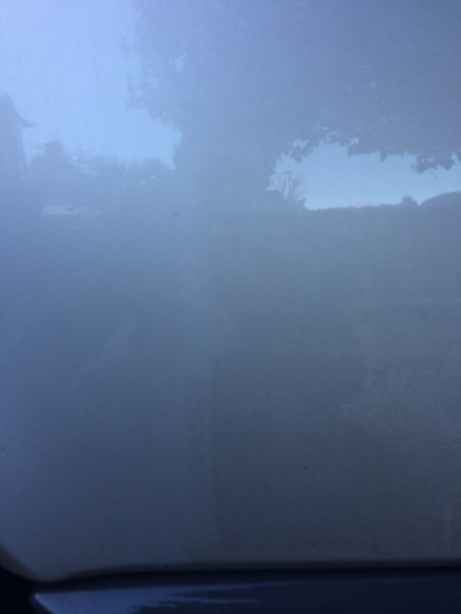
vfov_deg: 60.0
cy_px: 307
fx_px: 533
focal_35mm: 30
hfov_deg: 46.8
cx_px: 230
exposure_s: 1/120
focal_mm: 4.12
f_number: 2.2
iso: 50
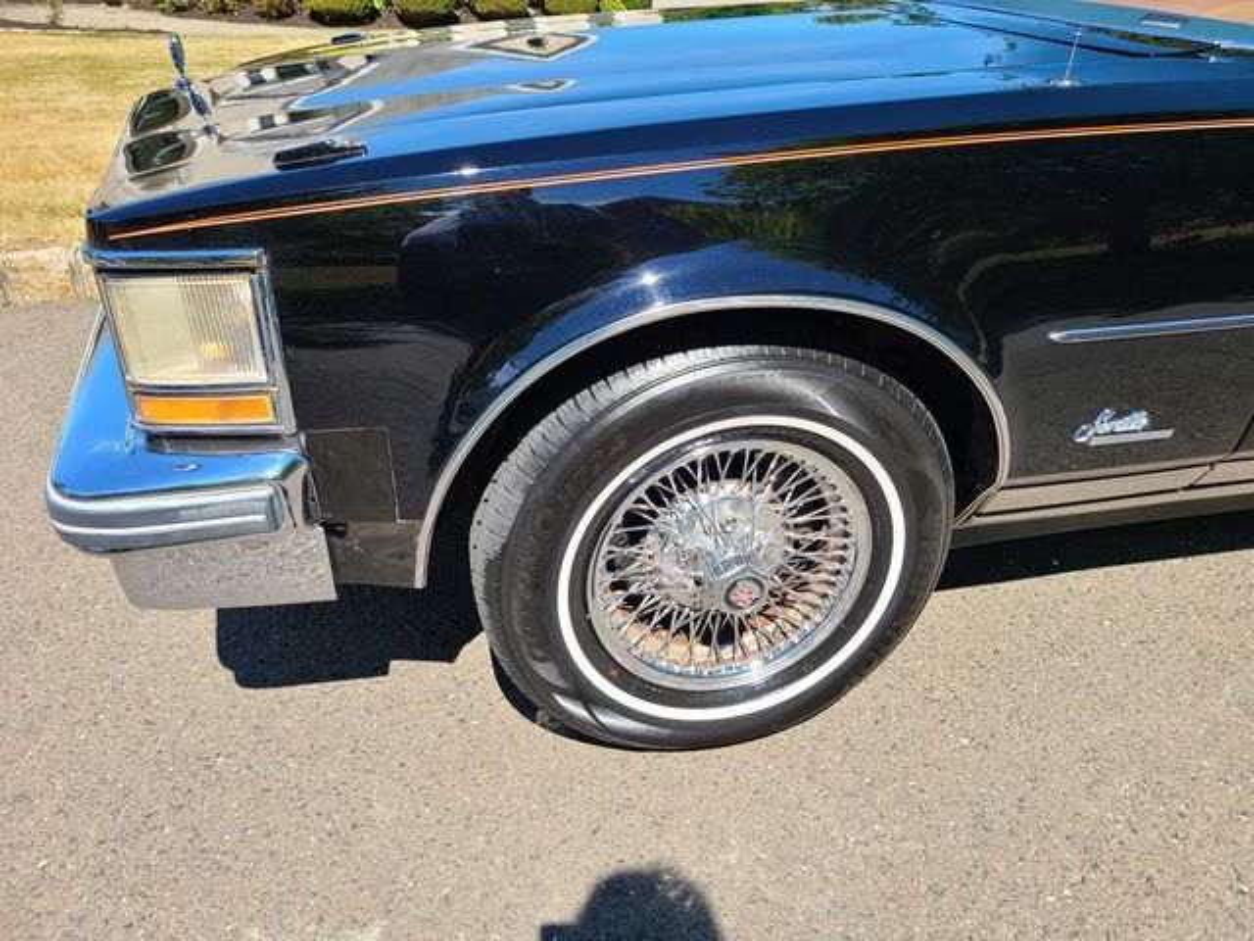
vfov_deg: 53.1
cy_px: 470
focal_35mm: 26
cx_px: 627
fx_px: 942
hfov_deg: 67.3
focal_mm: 5.4
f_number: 1.8
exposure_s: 1/789
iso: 40
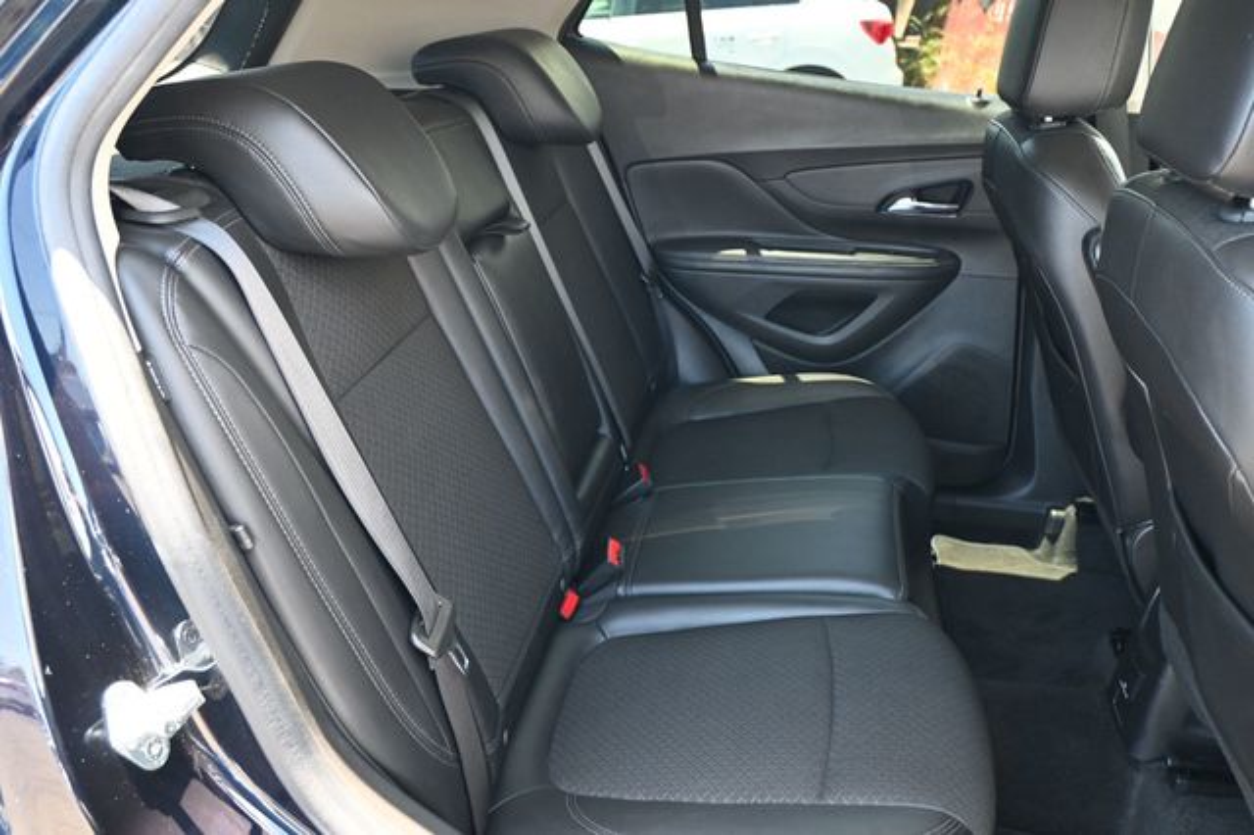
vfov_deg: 44.6
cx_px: 627
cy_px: 418
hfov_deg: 63.2
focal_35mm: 29
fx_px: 1018
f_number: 3.8
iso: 1250
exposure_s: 1/125
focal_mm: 19.5
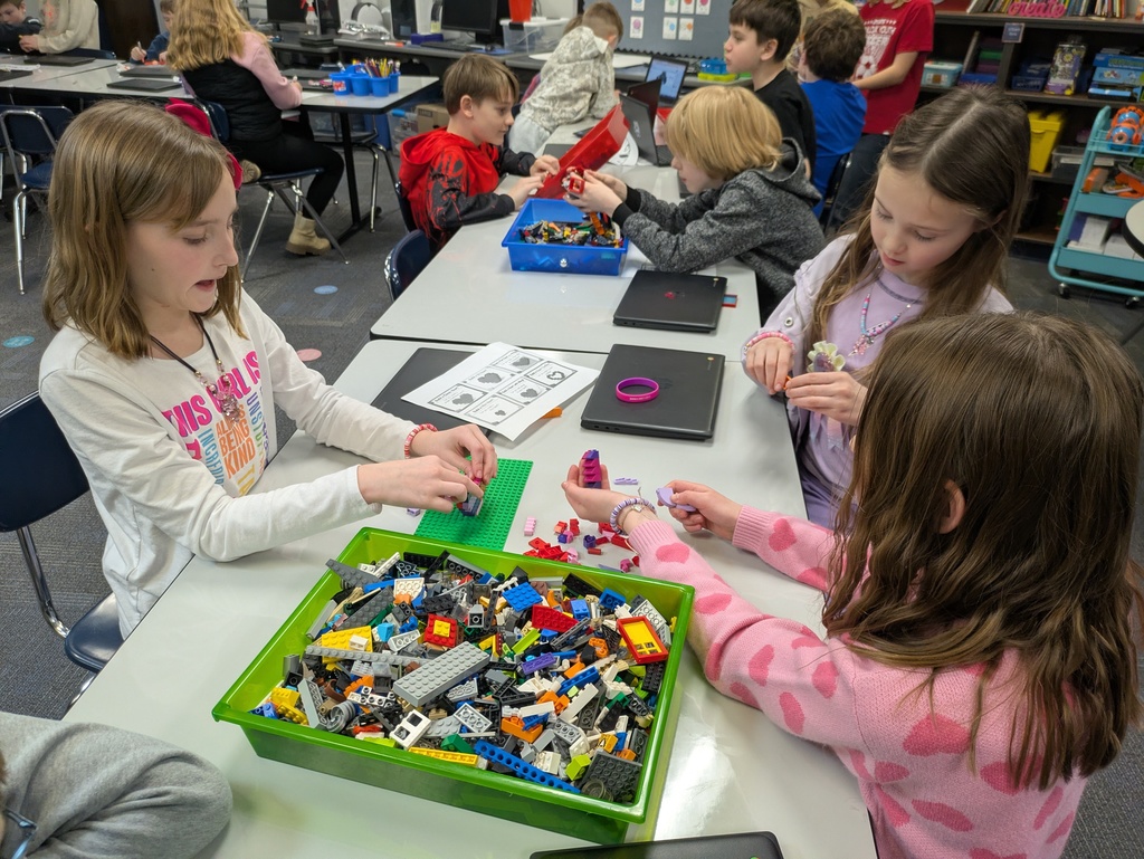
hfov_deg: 69.4
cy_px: 430
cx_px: 572
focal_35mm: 25
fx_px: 827
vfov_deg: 54.9
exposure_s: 1/120
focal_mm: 5.43
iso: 224
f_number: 1.89
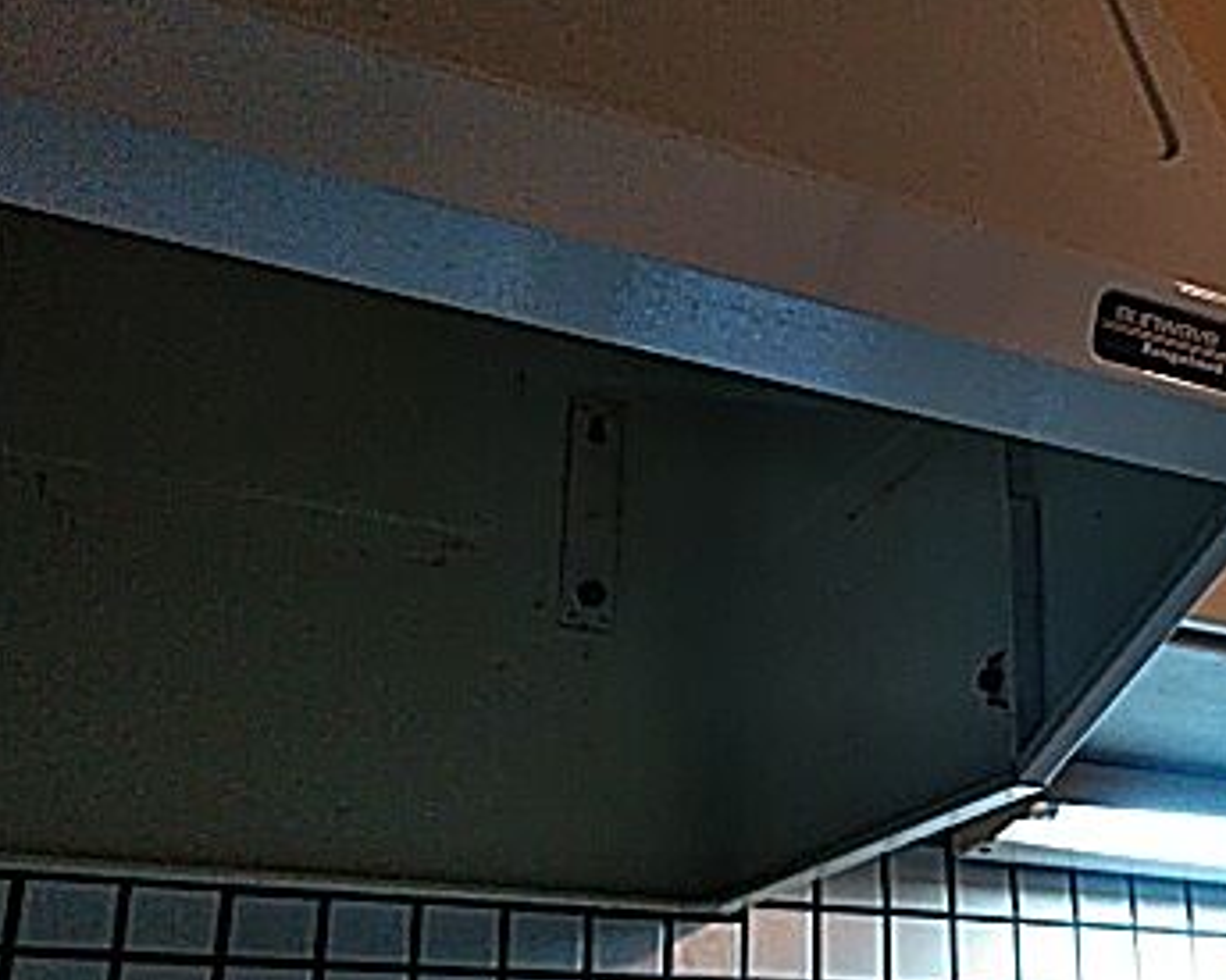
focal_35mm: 49
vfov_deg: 30.7
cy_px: 595
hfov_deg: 36.7
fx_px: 1777
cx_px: 987
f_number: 2.2
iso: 191
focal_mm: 3.46
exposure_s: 1/30
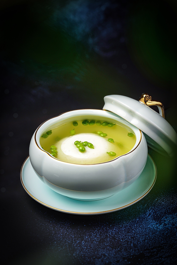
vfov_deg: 22.6
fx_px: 664
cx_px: 88
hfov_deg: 15.2
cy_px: 132
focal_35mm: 90
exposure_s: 1/125
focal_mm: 90
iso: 200
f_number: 8
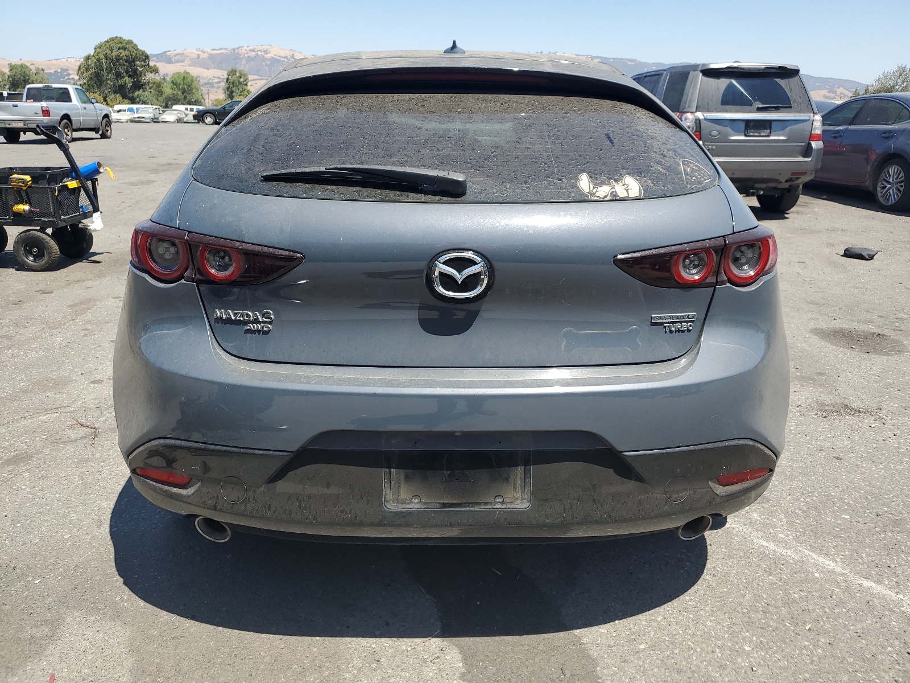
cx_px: 455
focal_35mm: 26
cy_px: 342
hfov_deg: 67.3
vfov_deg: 53.1
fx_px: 683
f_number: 1.5
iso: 50
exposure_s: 1/2000
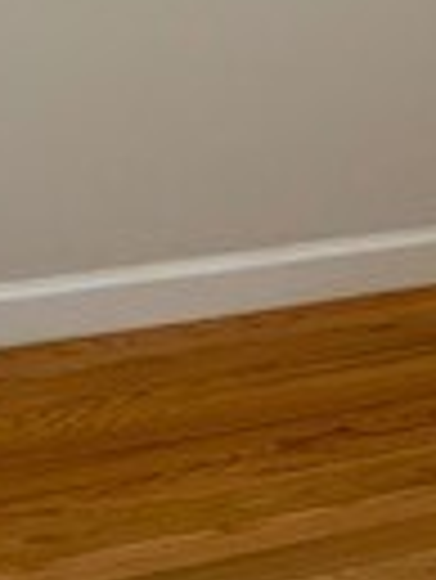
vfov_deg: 13.6
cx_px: 369
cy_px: 1057
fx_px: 2163
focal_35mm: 129
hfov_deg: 11.5
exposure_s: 1/60
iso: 320
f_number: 1.8
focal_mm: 4.25
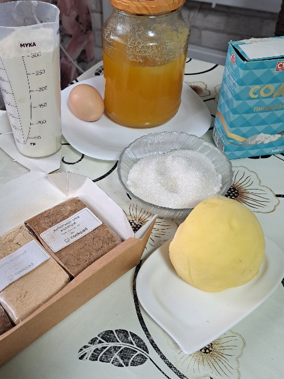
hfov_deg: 41.3
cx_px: 97
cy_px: 181
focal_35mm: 34
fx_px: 372
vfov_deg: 53.9
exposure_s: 1/50
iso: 160
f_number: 1.8
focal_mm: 5.23
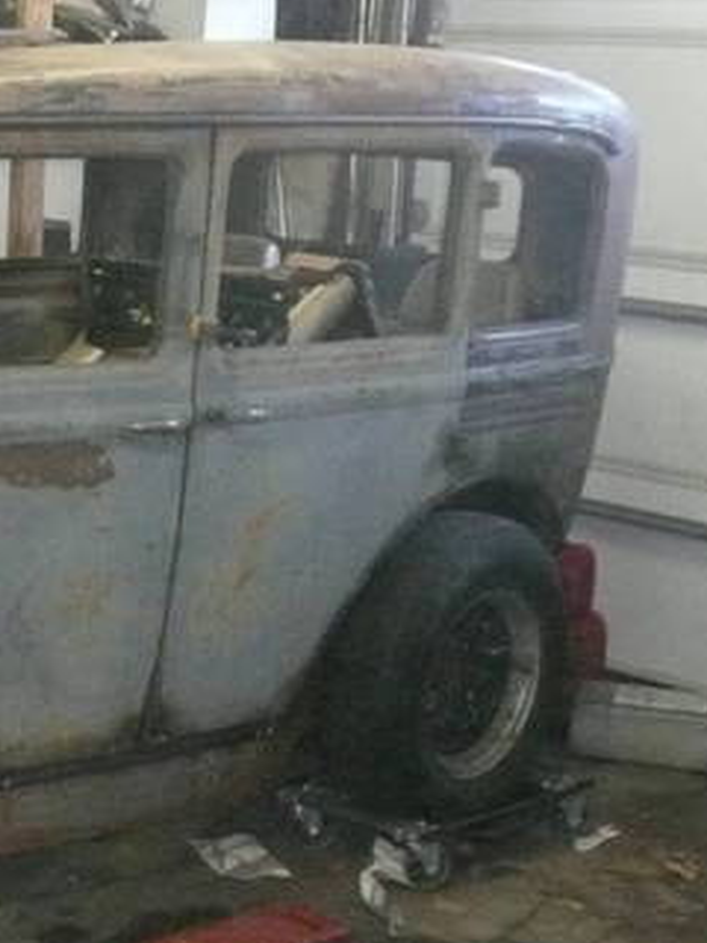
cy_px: 610
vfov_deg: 22.7
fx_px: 2342
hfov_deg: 16.1
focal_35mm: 86
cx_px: -271
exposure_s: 1/30
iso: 640
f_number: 3.6
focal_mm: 5.5
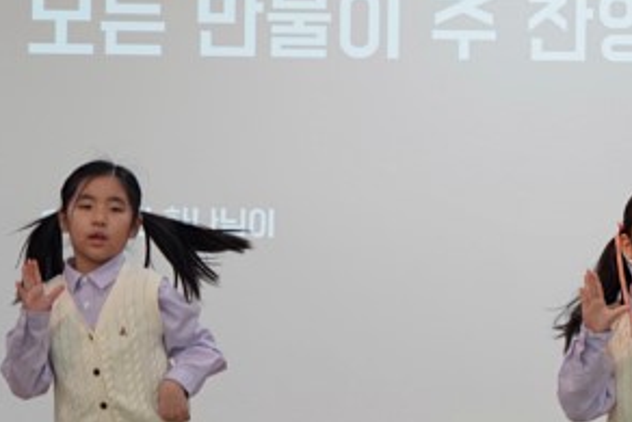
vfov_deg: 4.4
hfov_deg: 6.6
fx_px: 5515
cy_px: 314
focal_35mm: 314
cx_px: 470
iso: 500
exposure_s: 1/160
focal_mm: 102
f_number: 4
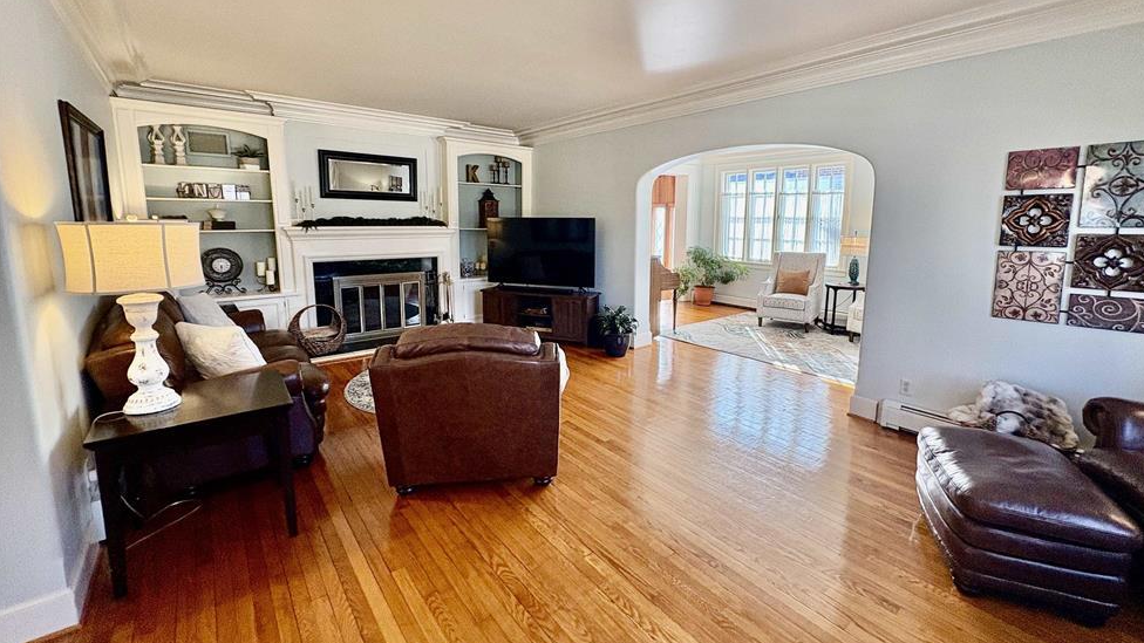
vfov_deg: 66.9
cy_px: 286
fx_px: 485
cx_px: 597
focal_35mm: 16
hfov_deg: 99.3
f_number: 2.2
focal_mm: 2.22
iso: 125
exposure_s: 1/120
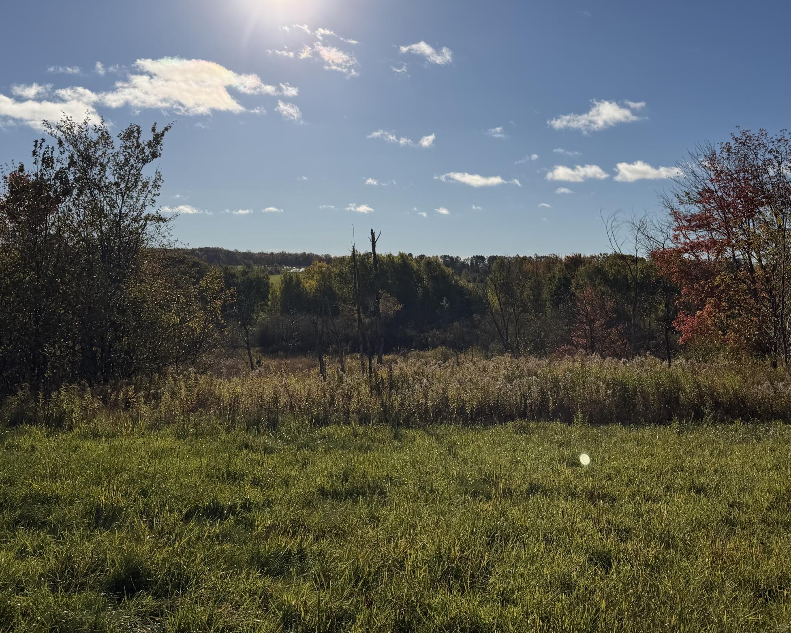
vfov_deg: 40.7
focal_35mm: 36
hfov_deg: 50.2
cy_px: 222
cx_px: 424
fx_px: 843
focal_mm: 6.76
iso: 80
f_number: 1.78
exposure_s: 1/11905
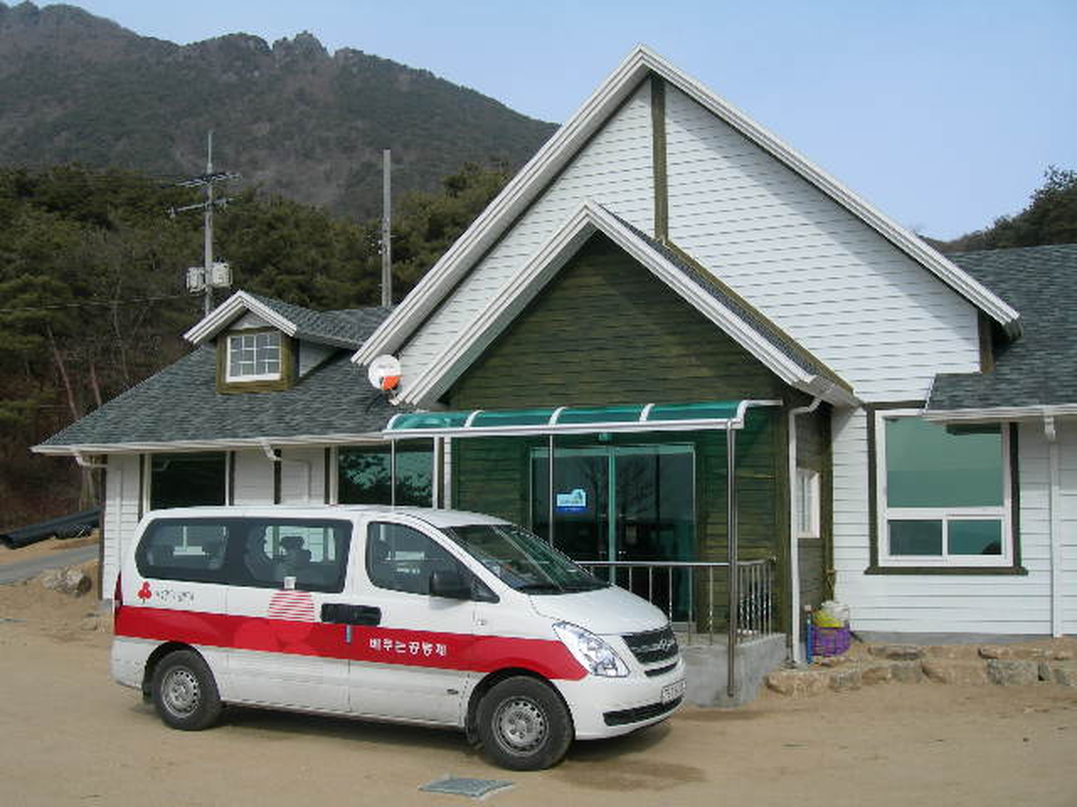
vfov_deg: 37.7
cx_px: 538
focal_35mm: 38
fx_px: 1182
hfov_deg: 49.0
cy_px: 404
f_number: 4.8
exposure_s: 1/454
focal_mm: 7.8
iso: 50
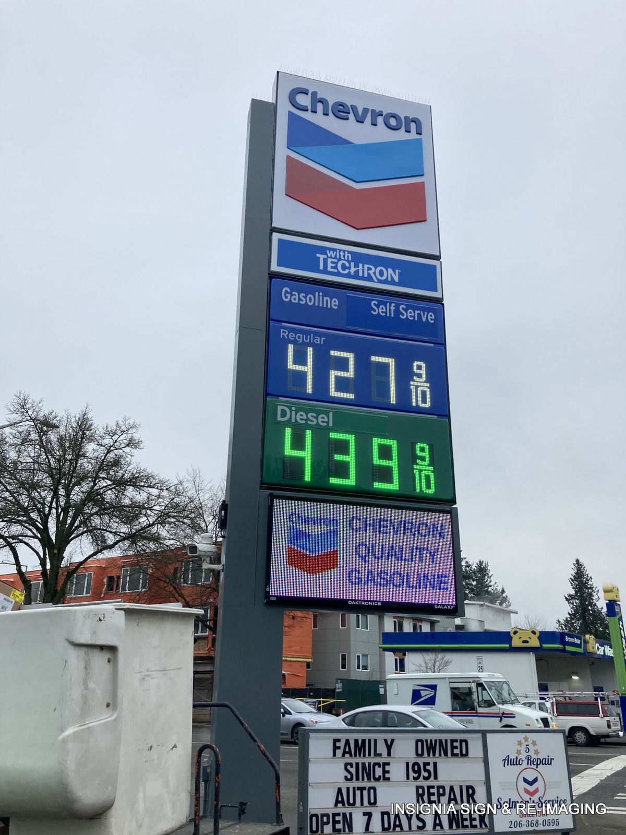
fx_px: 675
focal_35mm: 28
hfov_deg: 49.7
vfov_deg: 63.4
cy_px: 418
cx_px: 313
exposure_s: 1/311
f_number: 1.8
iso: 20
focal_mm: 3.99
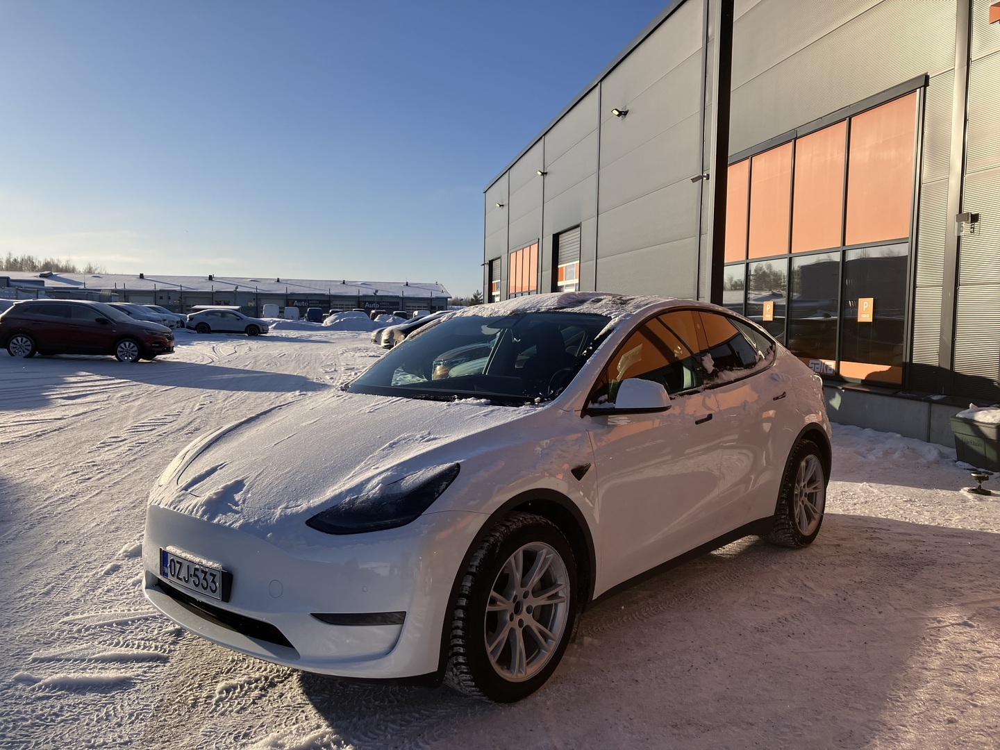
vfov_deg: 49.7
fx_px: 809
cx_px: 500
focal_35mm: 28
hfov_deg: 63.4
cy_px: 375
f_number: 1.8
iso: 32
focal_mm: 3.99
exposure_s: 1/2433
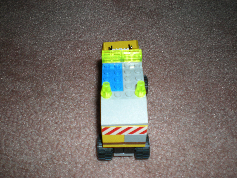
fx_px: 260
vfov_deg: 37.7
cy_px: 89
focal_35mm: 38
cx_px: 118
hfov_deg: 49.0
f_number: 3.1
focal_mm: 6.3
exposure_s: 1/60
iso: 64
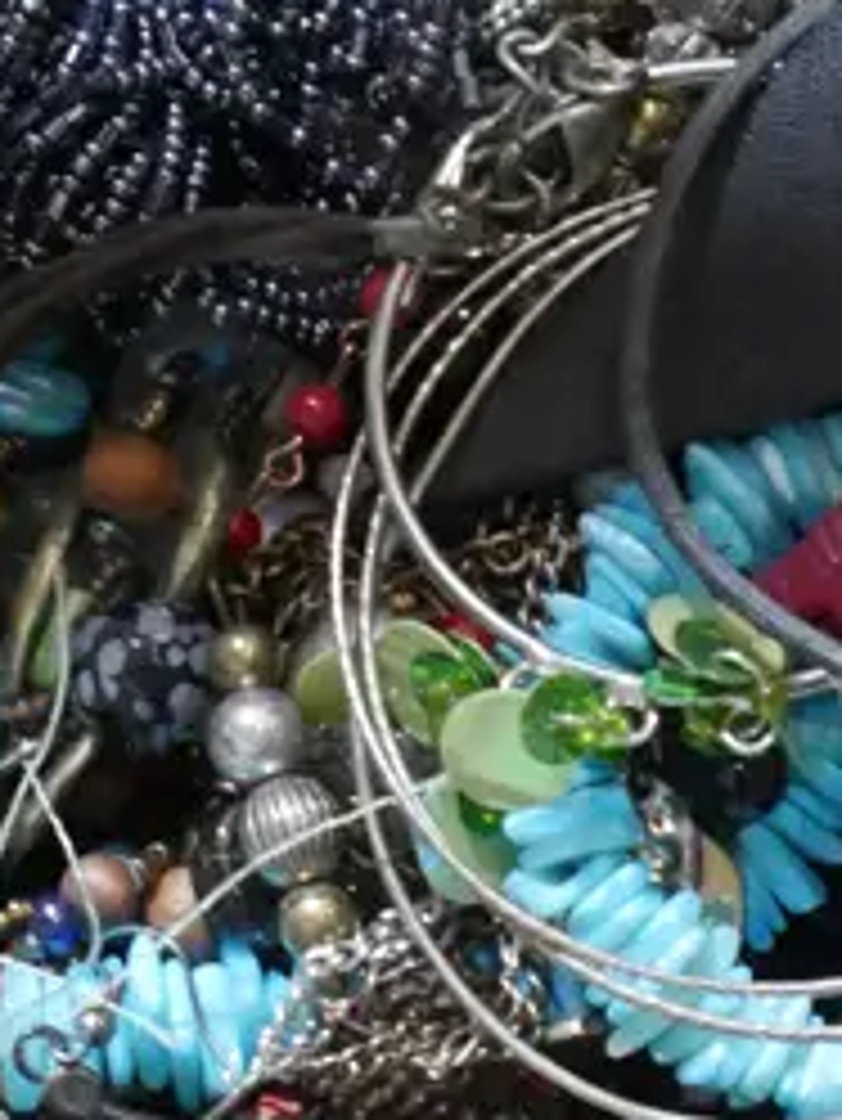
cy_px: 184
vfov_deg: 9.6
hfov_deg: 7.2
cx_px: 376
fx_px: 6675
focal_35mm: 206
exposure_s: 1/60
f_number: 5.3
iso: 1250
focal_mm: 25
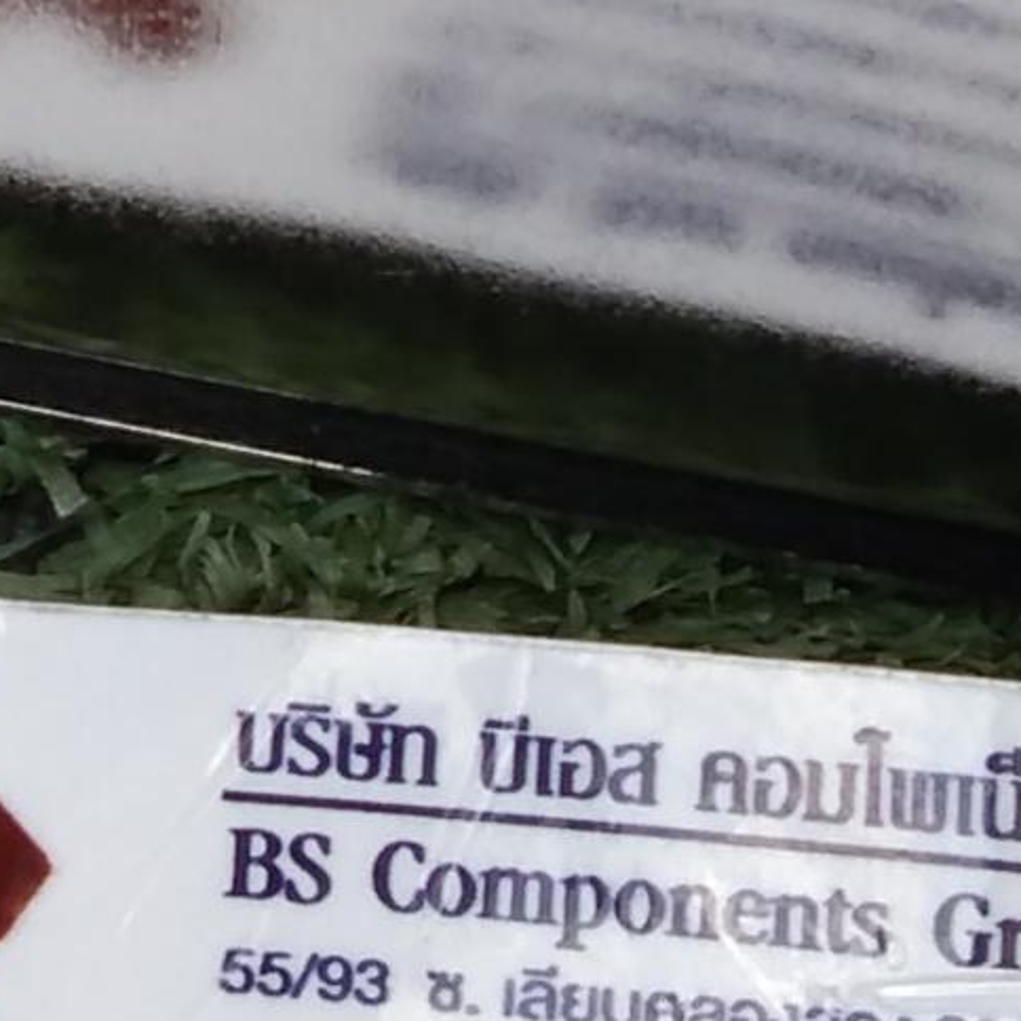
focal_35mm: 228
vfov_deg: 7.5
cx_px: -365
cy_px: -743
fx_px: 7608
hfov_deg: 7.6
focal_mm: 3.65
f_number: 2.2
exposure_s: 1/100
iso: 107
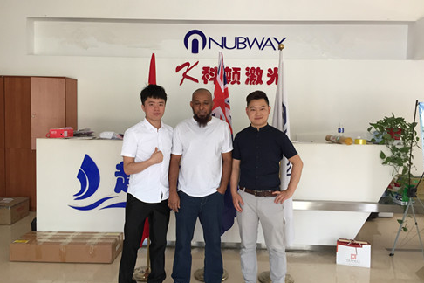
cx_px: 215
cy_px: 136
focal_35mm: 31
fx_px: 365
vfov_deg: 42.3
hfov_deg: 60.3
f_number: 2.2
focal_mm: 4.15
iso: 50
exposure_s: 1/33
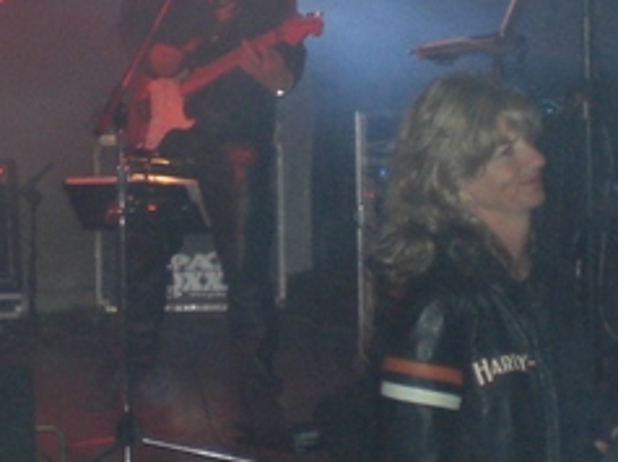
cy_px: 106
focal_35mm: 128
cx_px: 119
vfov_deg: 11.5
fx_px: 2283
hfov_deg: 15.3
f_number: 3.1
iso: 200
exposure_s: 1/60
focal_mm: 6.3
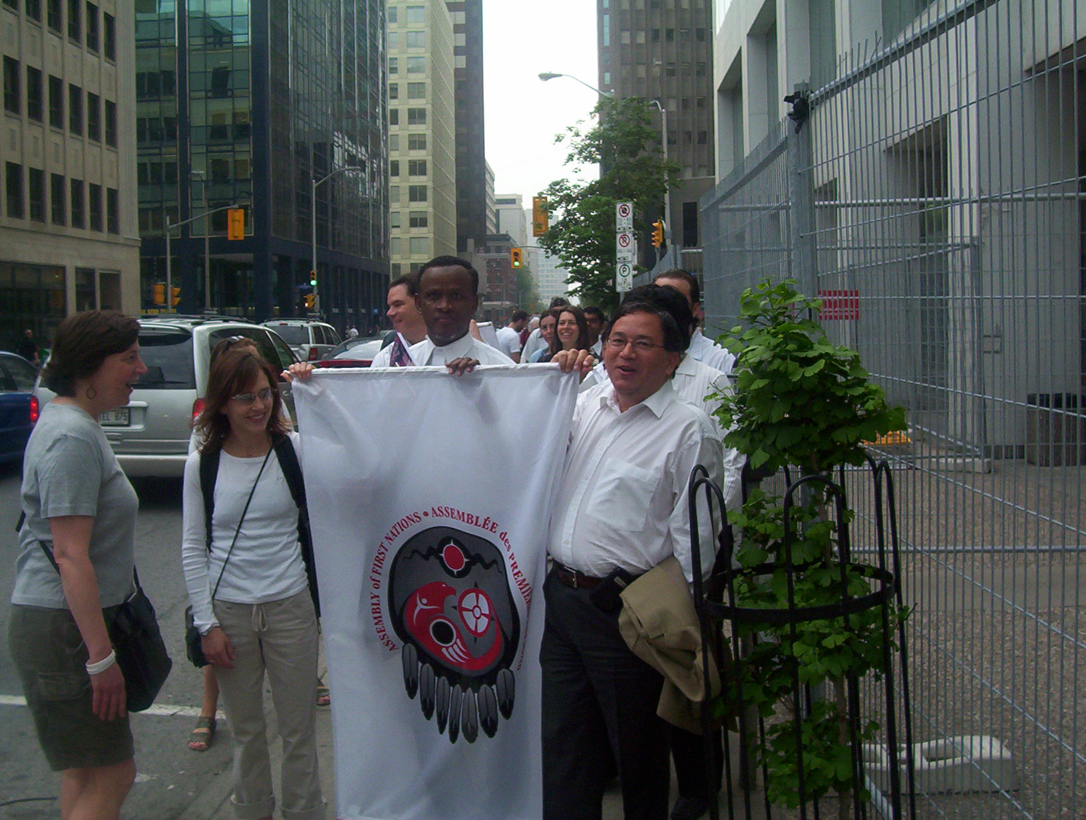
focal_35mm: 43
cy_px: 410
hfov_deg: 43.8
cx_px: 543
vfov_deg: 33.7
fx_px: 1352
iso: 100
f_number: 2.73
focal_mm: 5.77
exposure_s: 1/710
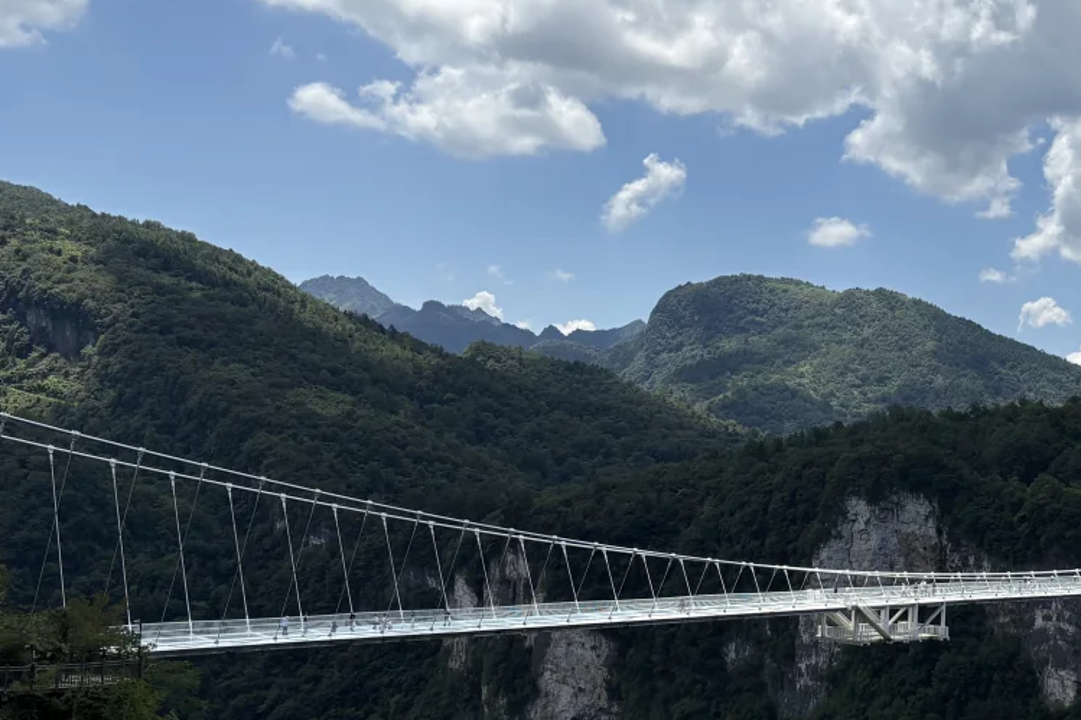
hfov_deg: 36.1
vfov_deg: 26.0
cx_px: 948
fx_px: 1561
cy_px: 414
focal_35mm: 52
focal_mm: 5.96
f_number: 1.6
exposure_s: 1/5814
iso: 50
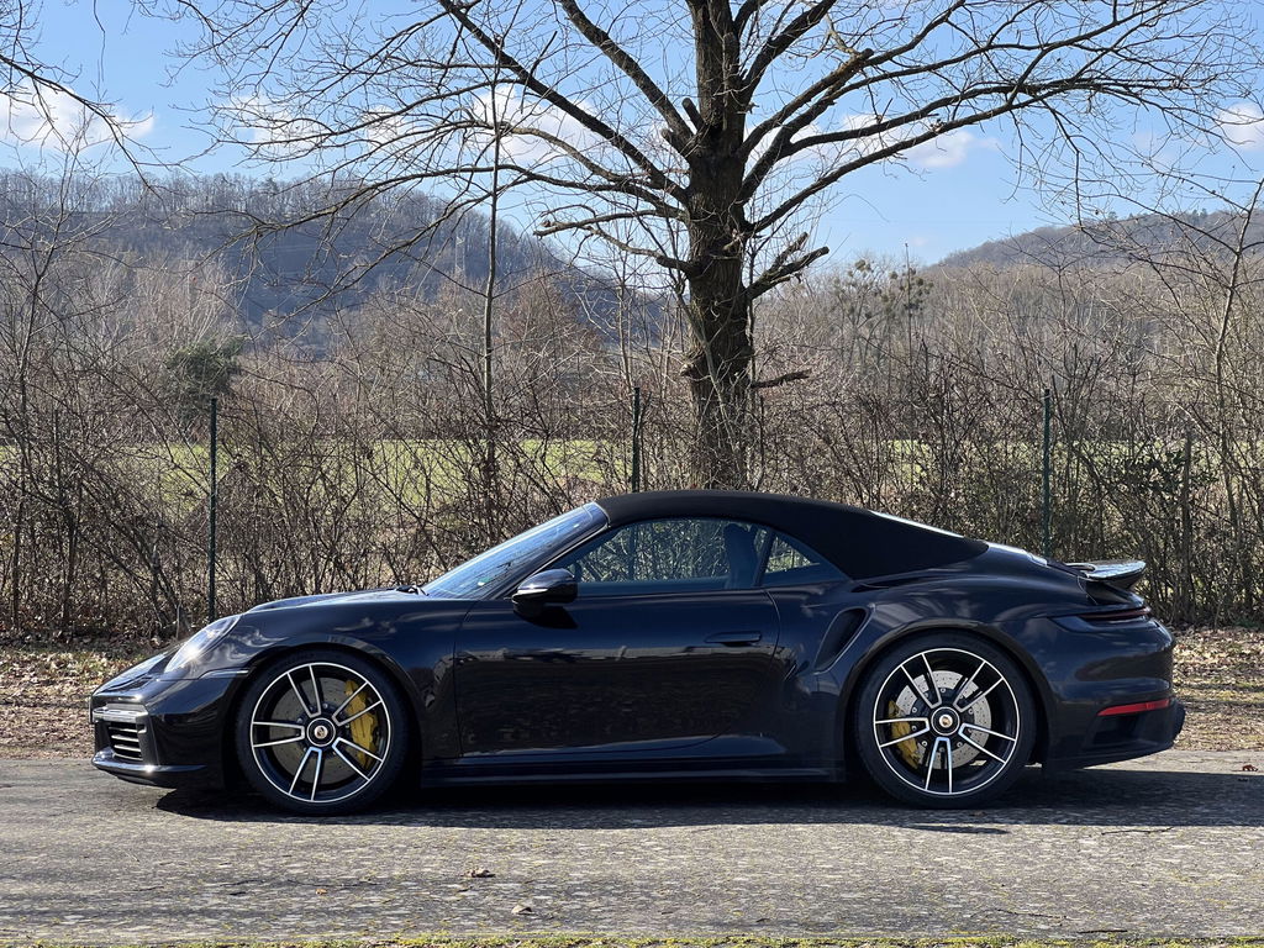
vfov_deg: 19.1
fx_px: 2812
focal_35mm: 77
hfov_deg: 25.3
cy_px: 474
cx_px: 632
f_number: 2.8
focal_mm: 9
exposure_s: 1/541
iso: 32
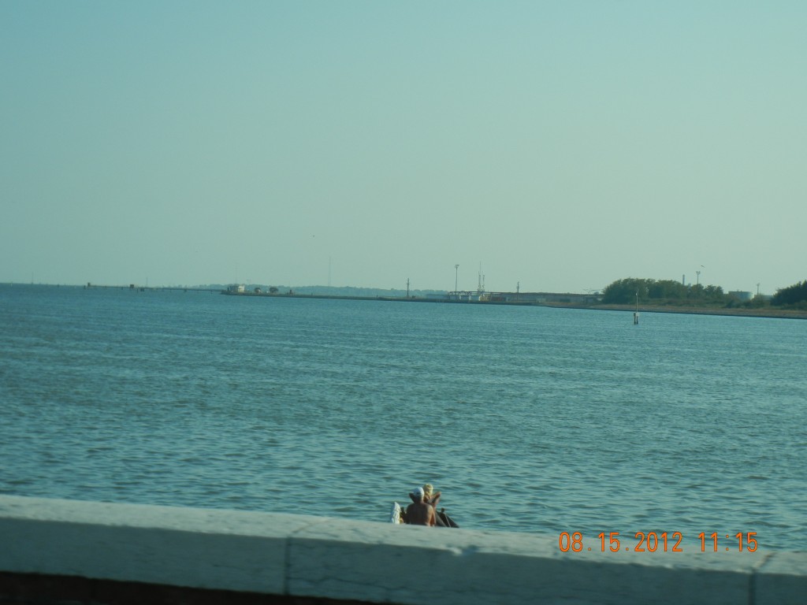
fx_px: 2378
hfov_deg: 19.3
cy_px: 302
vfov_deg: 14.5
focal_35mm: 102
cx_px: 404
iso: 160
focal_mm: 18.3
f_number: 4.5
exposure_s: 1/858
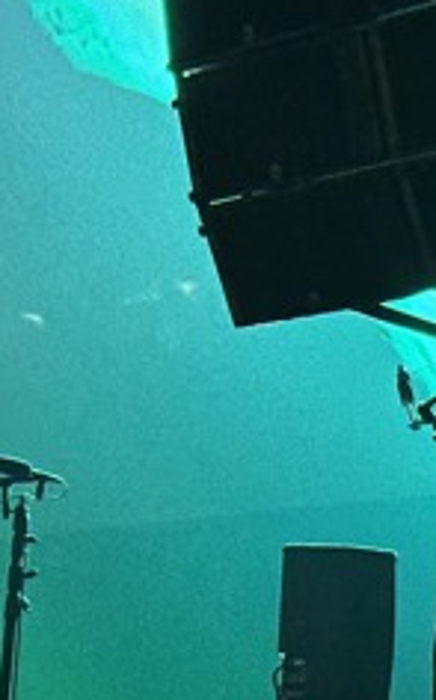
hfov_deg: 9.5
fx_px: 2630
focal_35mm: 138
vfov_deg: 15.2
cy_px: 392
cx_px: 92
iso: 2500
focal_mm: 6.86
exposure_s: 1/8
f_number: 1.78
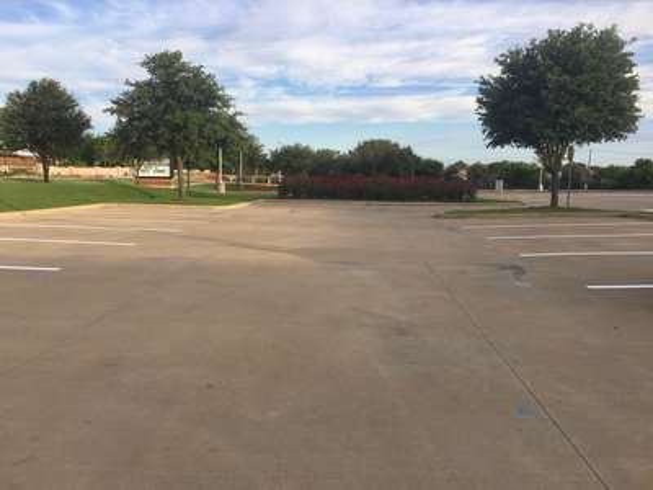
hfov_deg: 61.7
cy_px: 245
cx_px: 326
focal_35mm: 29
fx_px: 547
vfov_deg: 48.2
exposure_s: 1/668
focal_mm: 4.15
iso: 25
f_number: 2.2
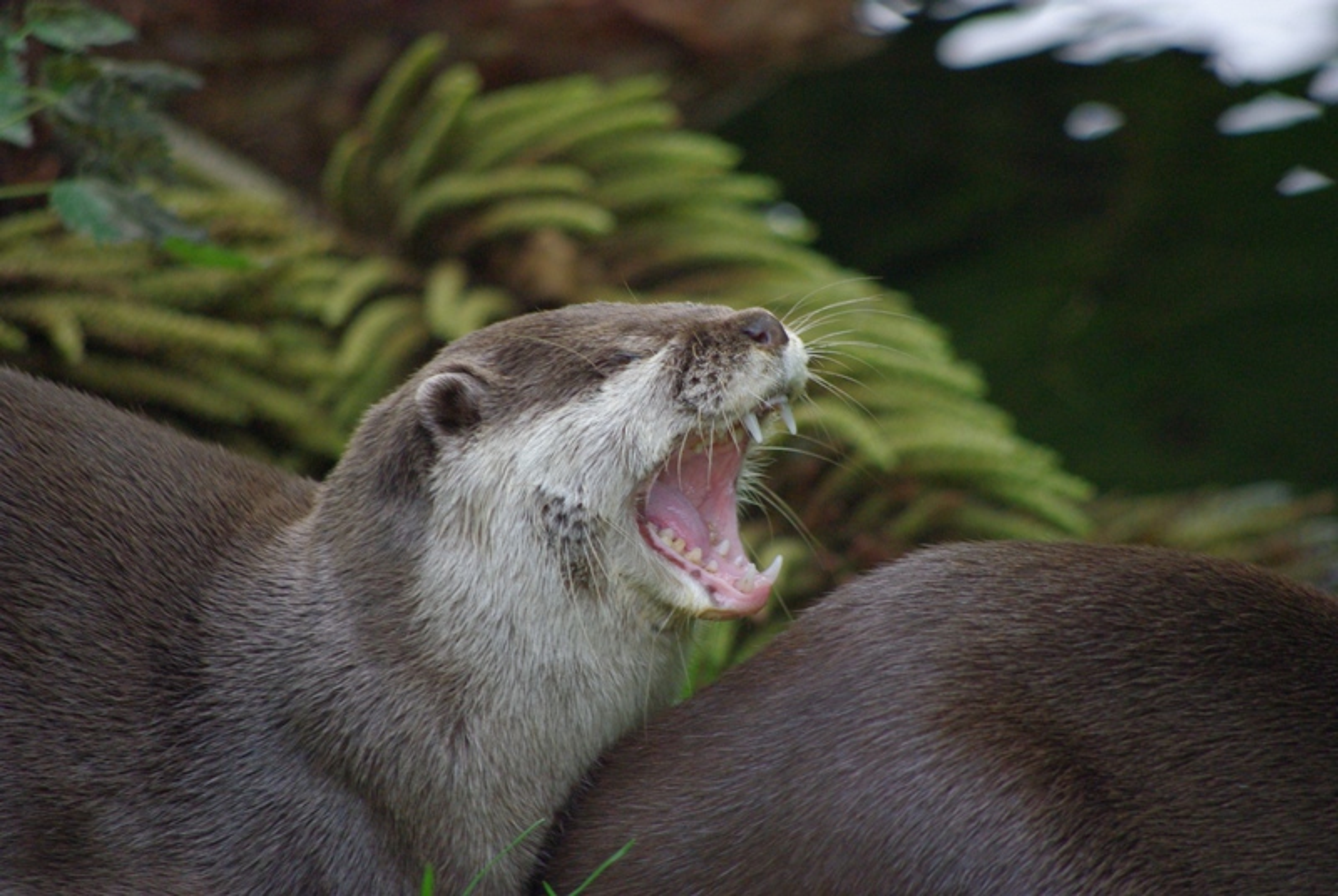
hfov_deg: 4.6
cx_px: 669
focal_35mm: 450
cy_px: 448
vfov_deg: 3.1
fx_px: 16749
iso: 800
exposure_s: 1/180
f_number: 5.8
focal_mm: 300
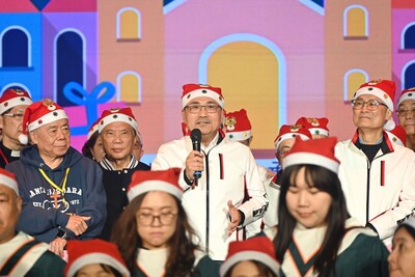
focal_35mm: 300
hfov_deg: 6.9
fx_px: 3459
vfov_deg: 4.6
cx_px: 208
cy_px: 138
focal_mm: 300
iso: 1400
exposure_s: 1/125
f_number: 8
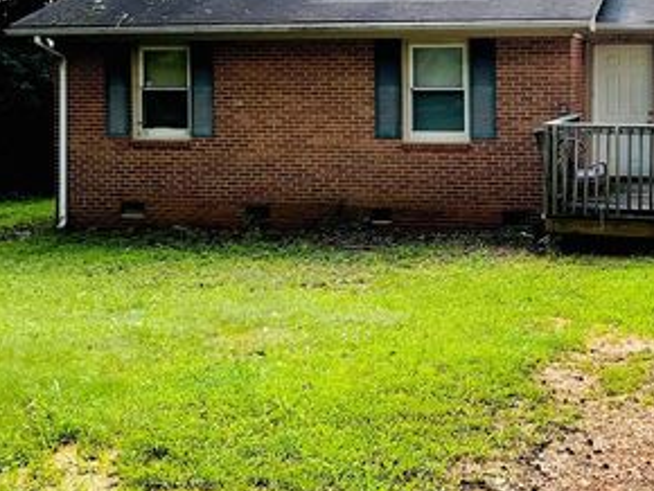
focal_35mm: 50
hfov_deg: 36.6
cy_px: 91
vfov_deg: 28.5
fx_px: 945
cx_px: 541
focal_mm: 3
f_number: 1.8
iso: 16
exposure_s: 1/141
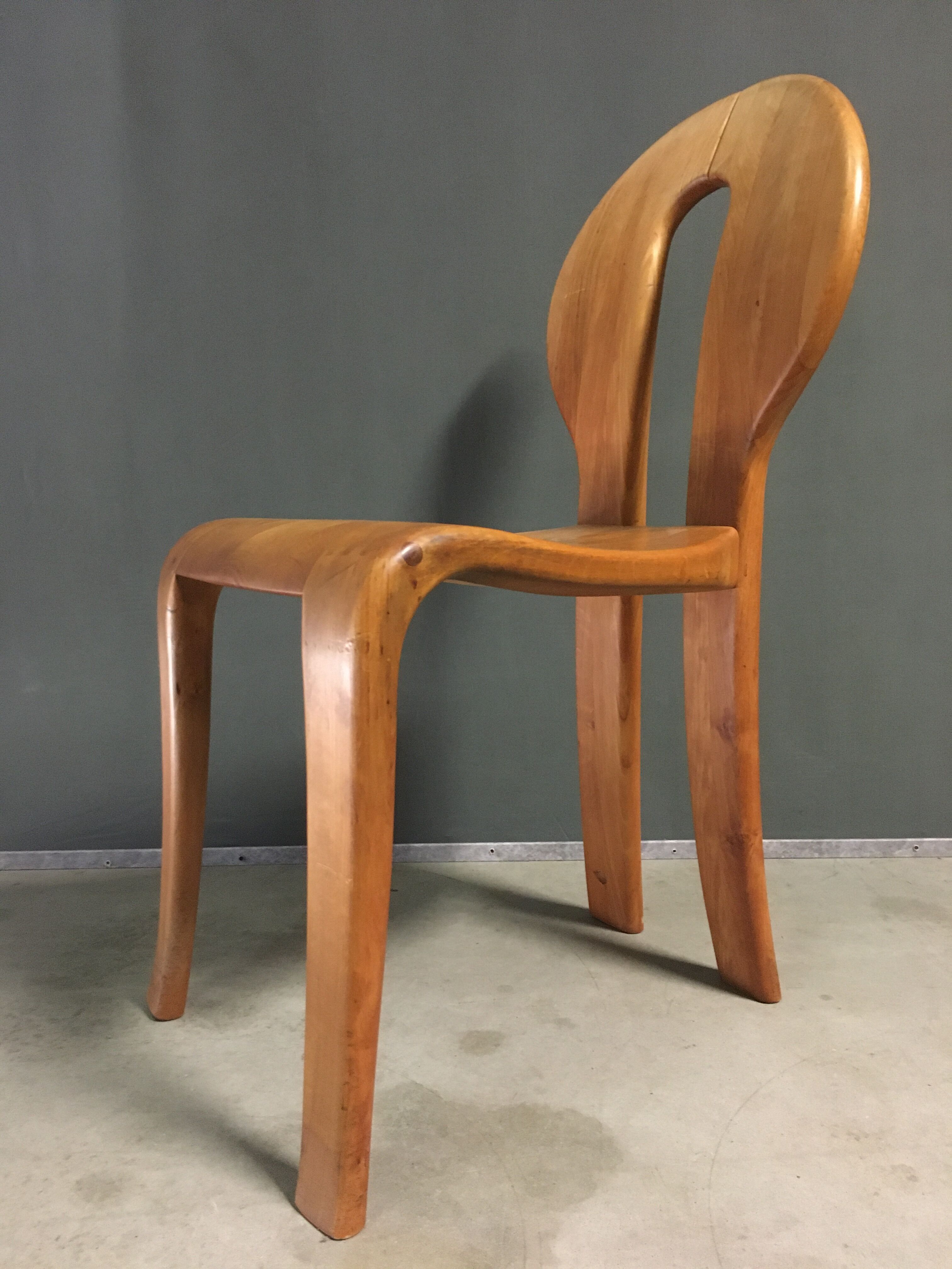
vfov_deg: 61.7
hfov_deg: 48.2
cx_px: 476
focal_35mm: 29
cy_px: 634
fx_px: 1063
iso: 400
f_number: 2.2
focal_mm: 4.15
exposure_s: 1/17
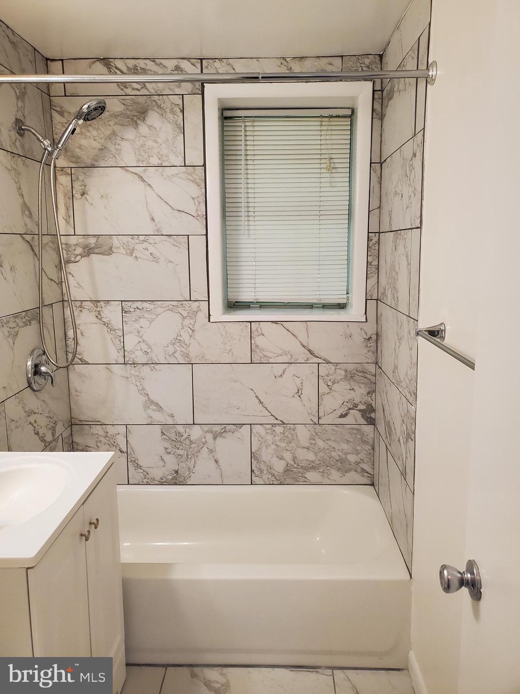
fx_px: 521
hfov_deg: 53.1
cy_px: 347
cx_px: 260
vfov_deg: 67.3
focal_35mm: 26
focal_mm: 4.3
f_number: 2.4
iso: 250
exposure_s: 1/120
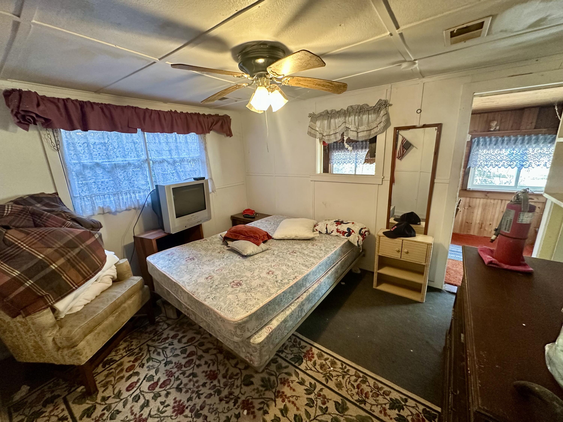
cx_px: 282
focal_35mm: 14
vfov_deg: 85.7
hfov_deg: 102.1
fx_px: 228
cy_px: 211
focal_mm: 2.22
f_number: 2.2
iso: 400
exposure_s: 1/60
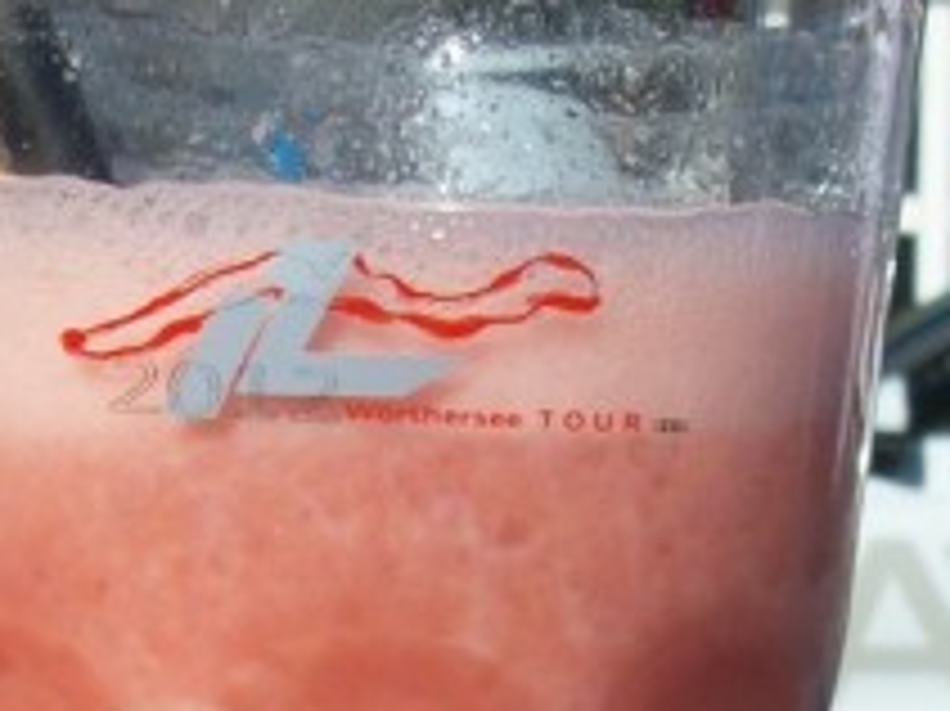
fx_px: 3538
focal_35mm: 129
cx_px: 491
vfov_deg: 11.4
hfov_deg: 15.3
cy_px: 666
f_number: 5.5
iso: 80
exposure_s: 1/486
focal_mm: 5.7
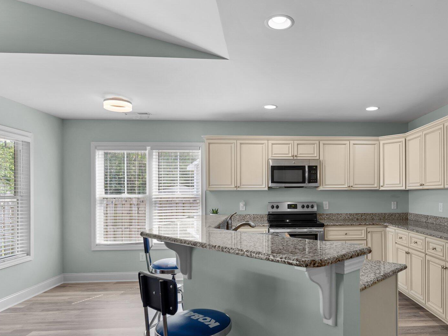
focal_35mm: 24
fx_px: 311
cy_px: 199
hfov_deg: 70.3
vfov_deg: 56.4
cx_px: 284
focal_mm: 17
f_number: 5
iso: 800
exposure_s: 1/25
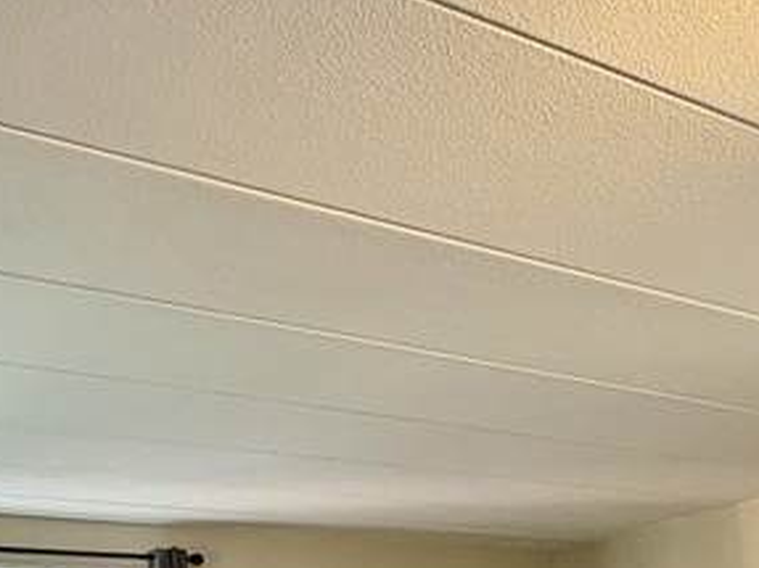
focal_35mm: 50
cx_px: 532
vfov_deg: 25.3
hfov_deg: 37.6
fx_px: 1096
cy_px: 732
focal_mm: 2.22
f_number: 2.2
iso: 250
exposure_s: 1/67
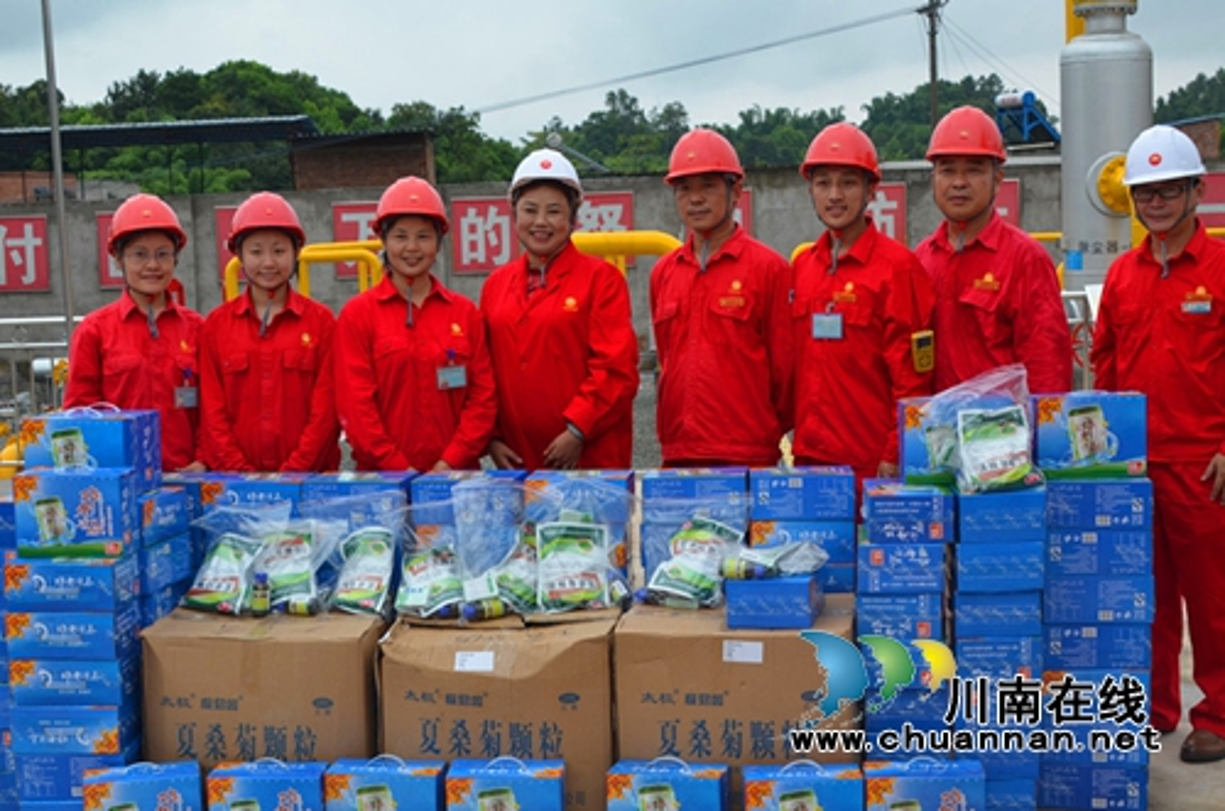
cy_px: 406
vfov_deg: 27.9
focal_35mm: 48
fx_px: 1630
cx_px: 612
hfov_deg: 41.2
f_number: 6.7
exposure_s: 1/180
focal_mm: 32
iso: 100
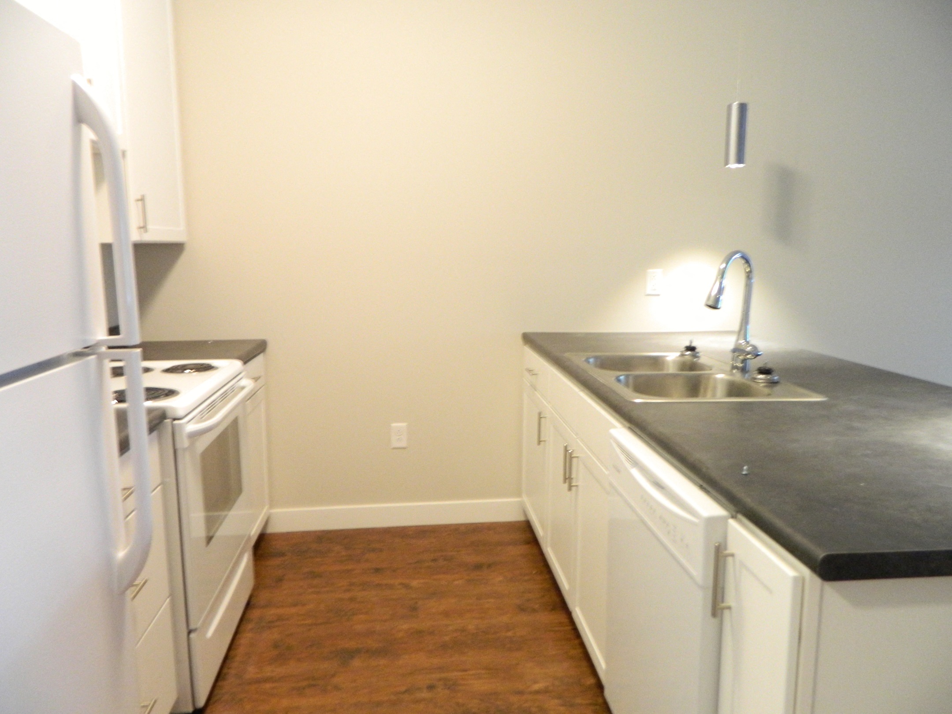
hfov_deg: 69.4
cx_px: 476
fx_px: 688
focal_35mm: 25
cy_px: 357
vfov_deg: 54.9
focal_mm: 4.5
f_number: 3.1
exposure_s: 1/10
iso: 400
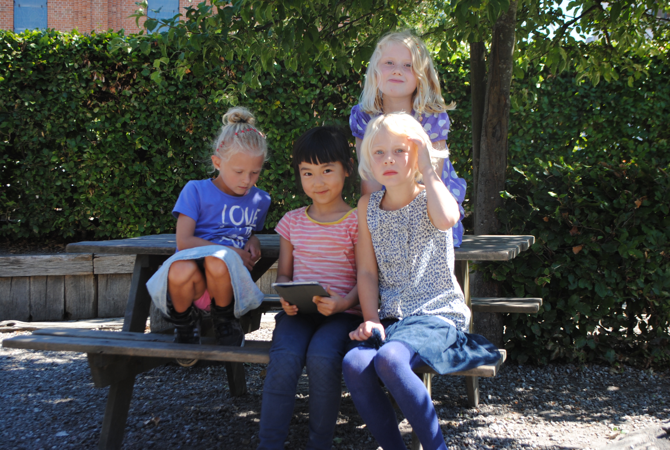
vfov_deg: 23.9
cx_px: 335
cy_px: 225
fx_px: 1063
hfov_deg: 35.0
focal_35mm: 57
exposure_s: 1/125
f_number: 5.6
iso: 125
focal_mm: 38
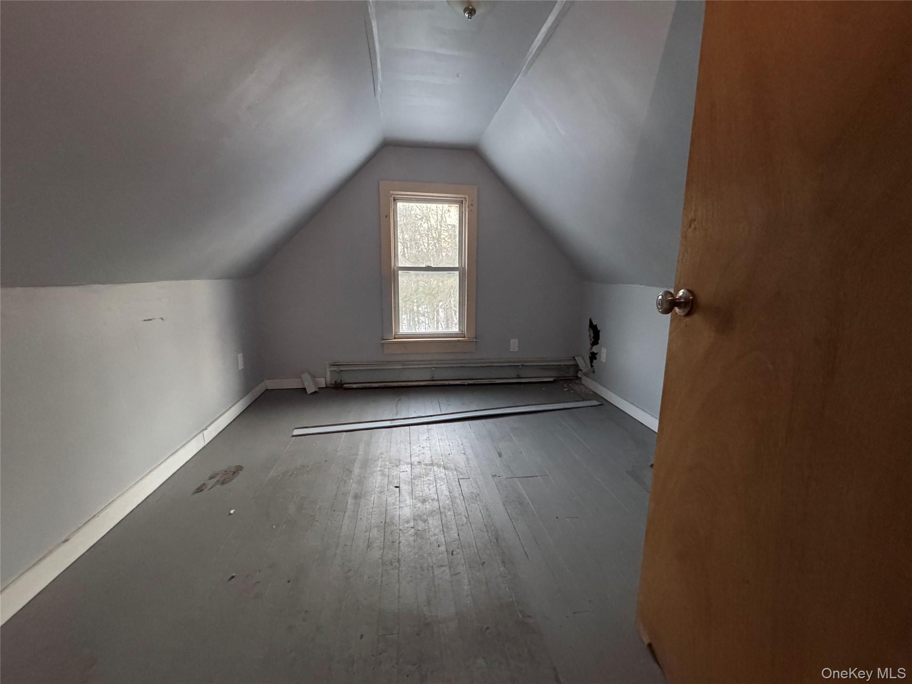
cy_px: 342
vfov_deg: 85.7
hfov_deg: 102.1
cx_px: 456
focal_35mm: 14
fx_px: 369
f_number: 2.2
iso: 1250
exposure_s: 1/42
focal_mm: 2.22
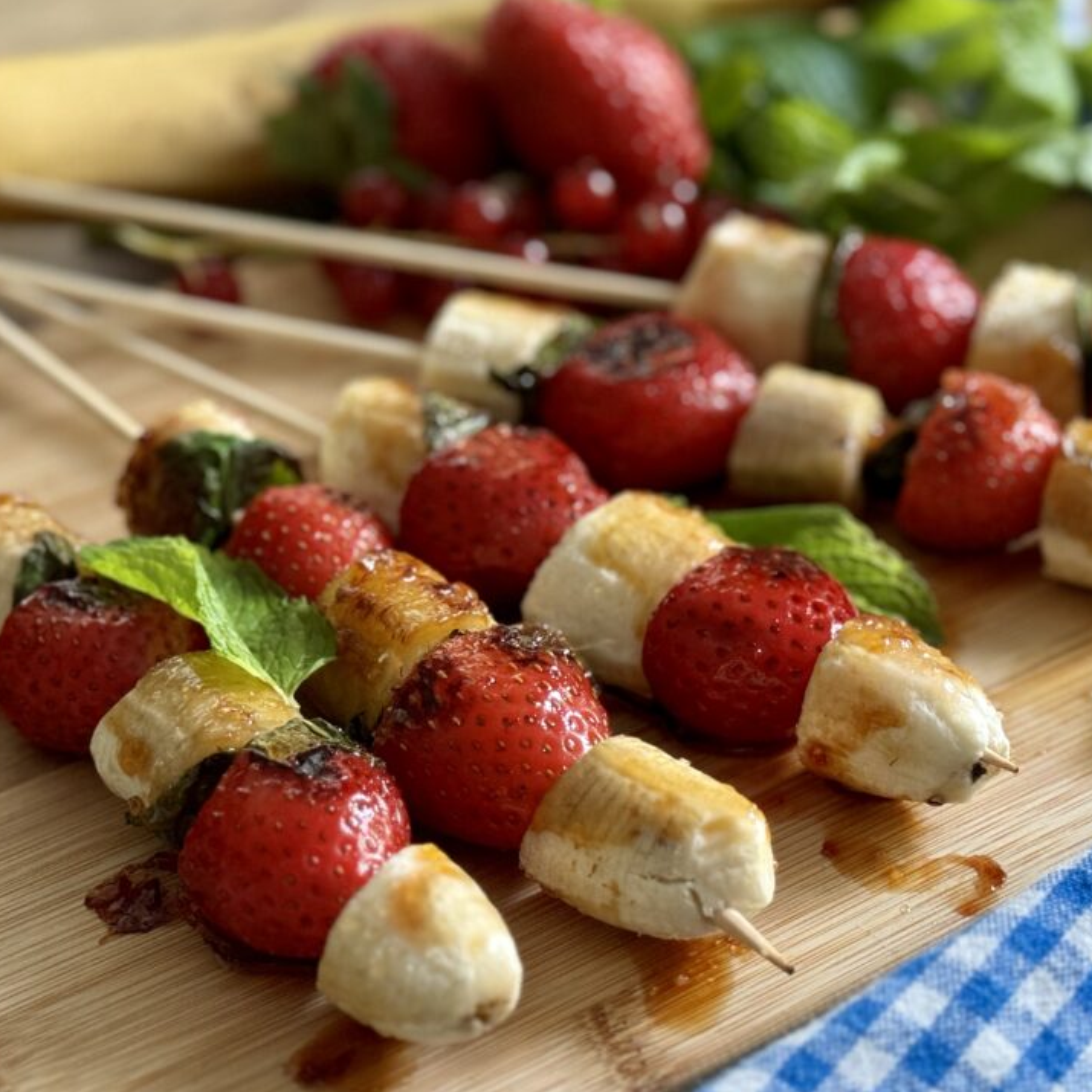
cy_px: 544
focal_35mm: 57
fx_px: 2034
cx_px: 619
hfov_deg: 30.0
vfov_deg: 30.0
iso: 400
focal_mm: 6.76
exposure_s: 1/40
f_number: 1.78
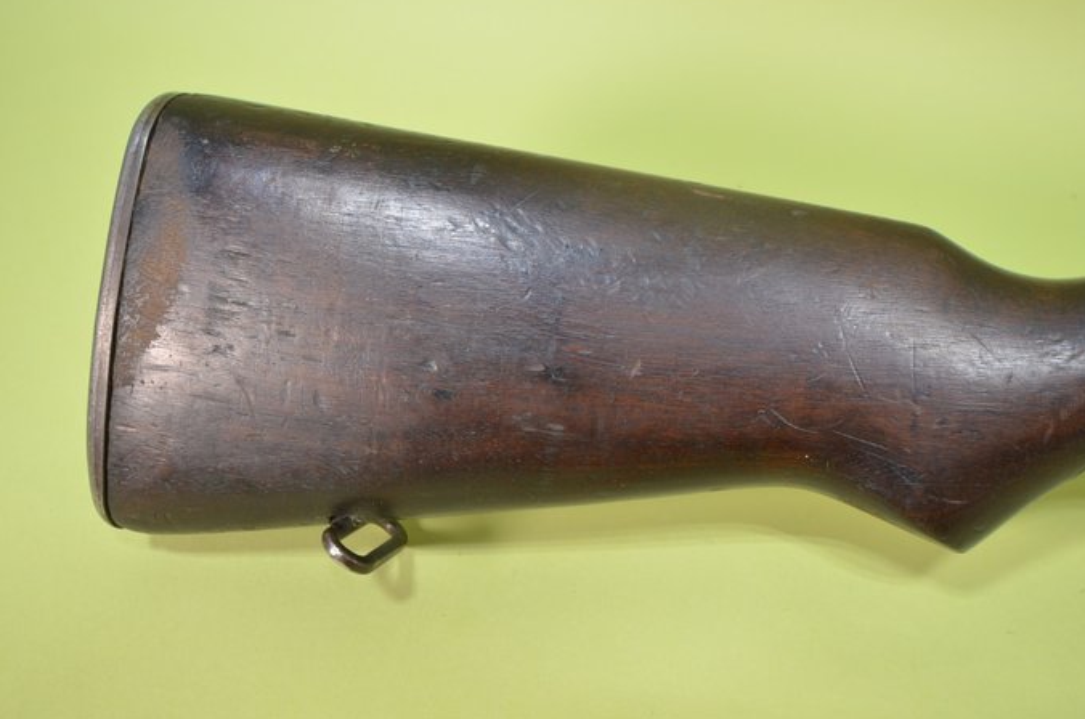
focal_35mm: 38
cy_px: 359
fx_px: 1143
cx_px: 571
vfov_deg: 34.9
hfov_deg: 50.8
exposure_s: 1/125
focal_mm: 24
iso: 800
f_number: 6.3
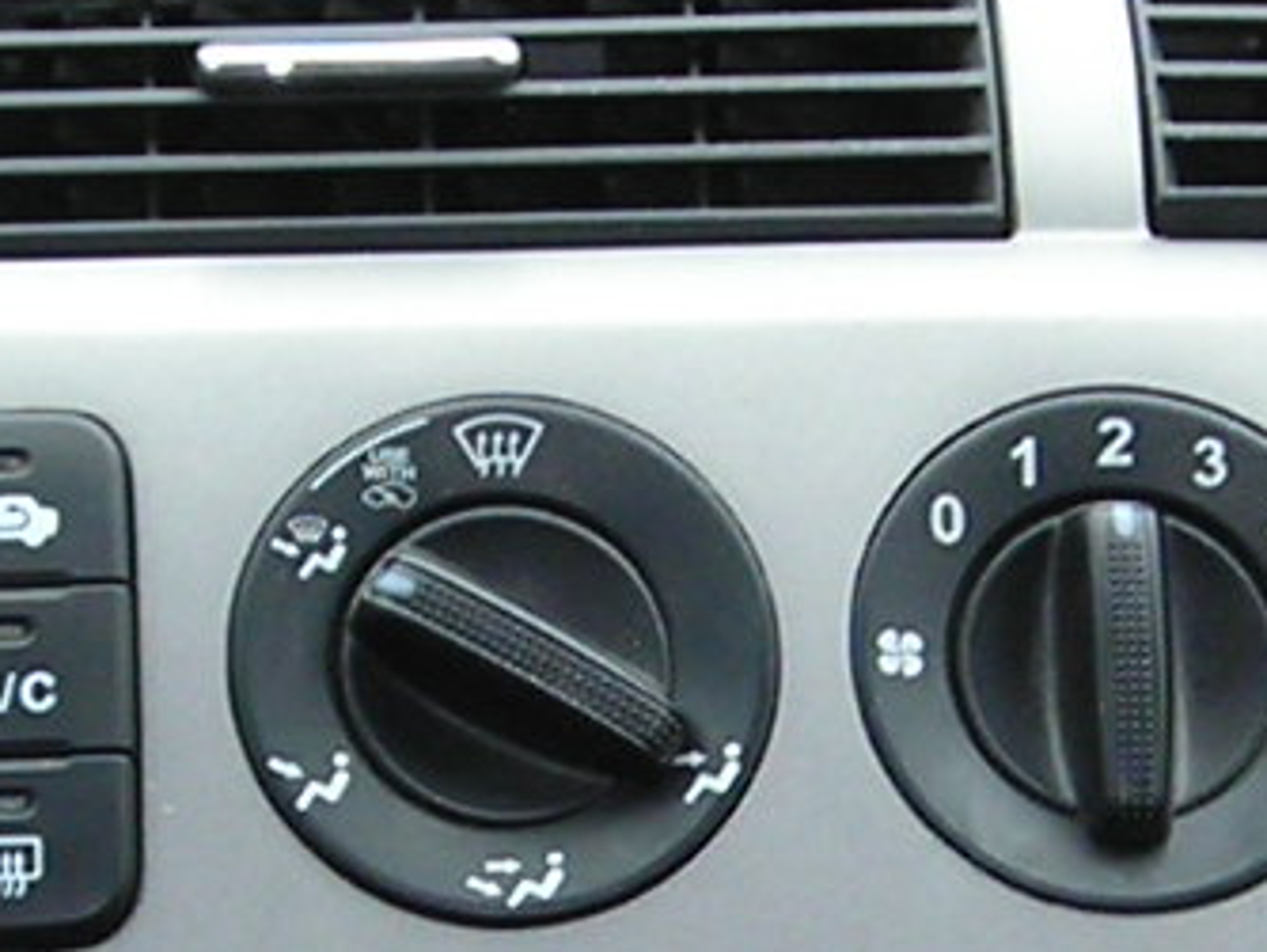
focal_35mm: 233
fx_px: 8534
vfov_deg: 6.4
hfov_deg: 8.5
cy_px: 853
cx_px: 744
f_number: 3.2
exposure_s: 1/30
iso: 50
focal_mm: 6.3
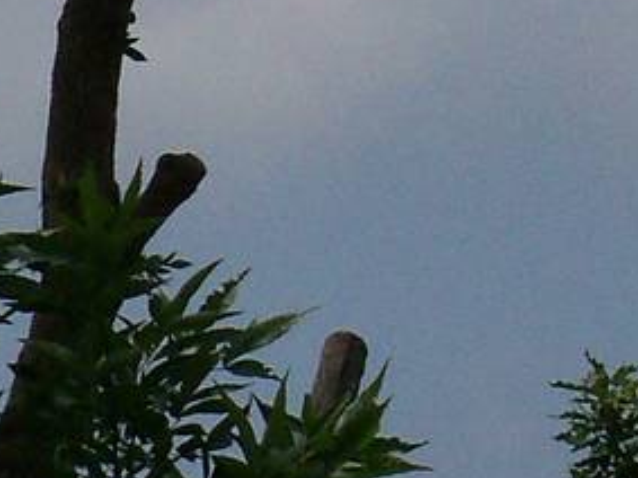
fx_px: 12933
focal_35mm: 702
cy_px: -703
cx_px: 1118
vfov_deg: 2.1
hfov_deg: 2.8
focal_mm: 21.9
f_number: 7.5
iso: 160
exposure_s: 1/1600
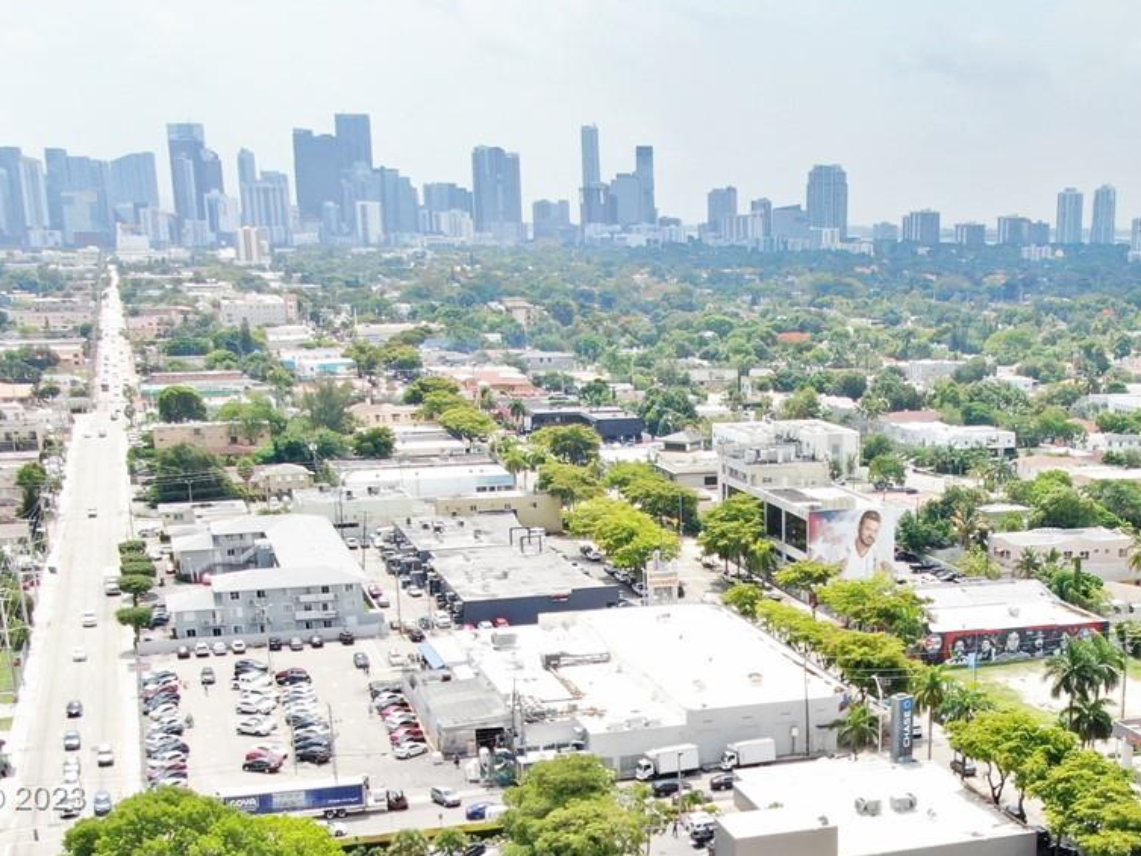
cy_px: 800
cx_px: 812
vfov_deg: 27.4
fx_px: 1681
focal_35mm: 51
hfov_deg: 36.8
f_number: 2.8
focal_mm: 4.39
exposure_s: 1/1000
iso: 100
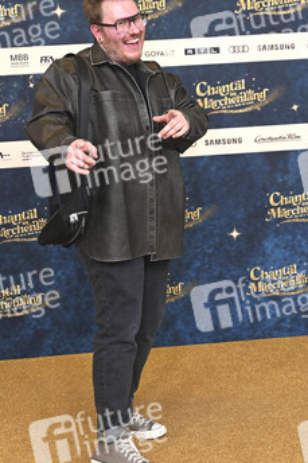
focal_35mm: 57
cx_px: 137
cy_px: 233
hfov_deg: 23.7
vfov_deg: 35.1
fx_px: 732
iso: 250
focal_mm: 49
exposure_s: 1/160
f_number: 2.8
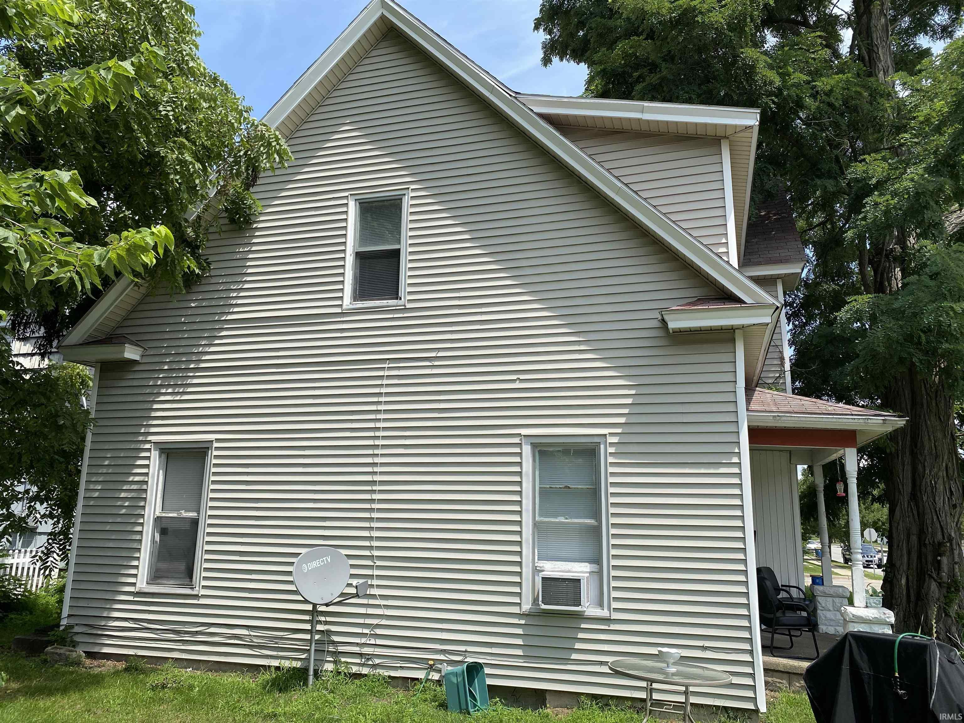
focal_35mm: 26
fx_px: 724
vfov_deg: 53.1
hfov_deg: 67.3
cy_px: 362
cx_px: 482
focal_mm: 4.25
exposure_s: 1/2183
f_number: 1.8
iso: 32
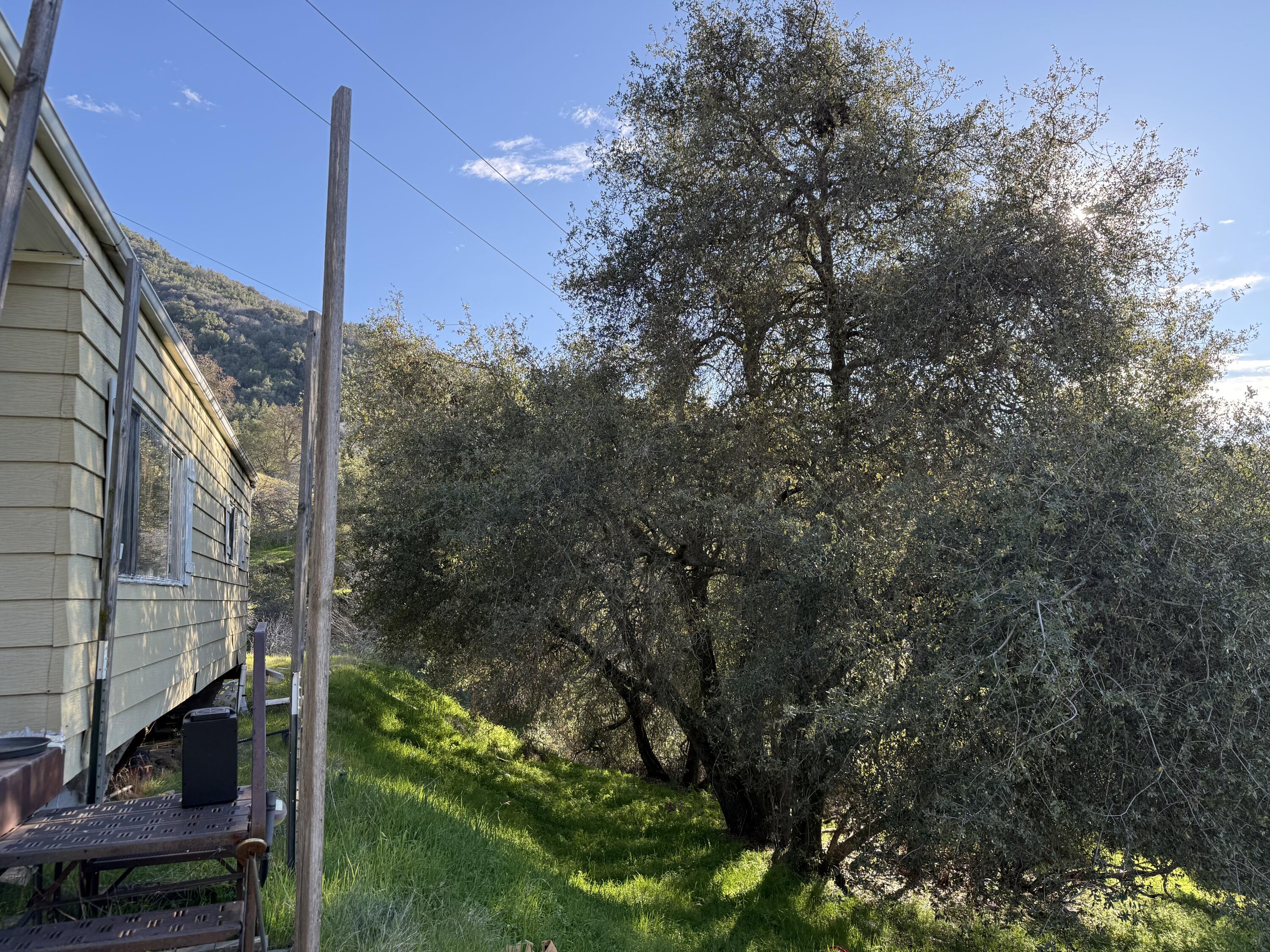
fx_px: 881
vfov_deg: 56.8
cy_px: 476
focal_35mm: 24
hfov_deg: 71.6
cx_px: 635
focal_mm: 6.76
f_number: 1.78
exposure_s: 1/920
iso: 100
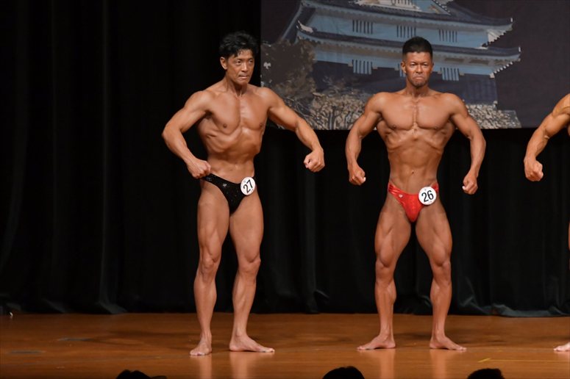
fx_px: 4510
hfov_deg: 7.2
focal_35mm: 285
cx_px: 285
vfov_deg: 4.8
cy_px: 190
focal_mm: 190
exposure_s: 1/400
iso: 5000
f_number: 5.6
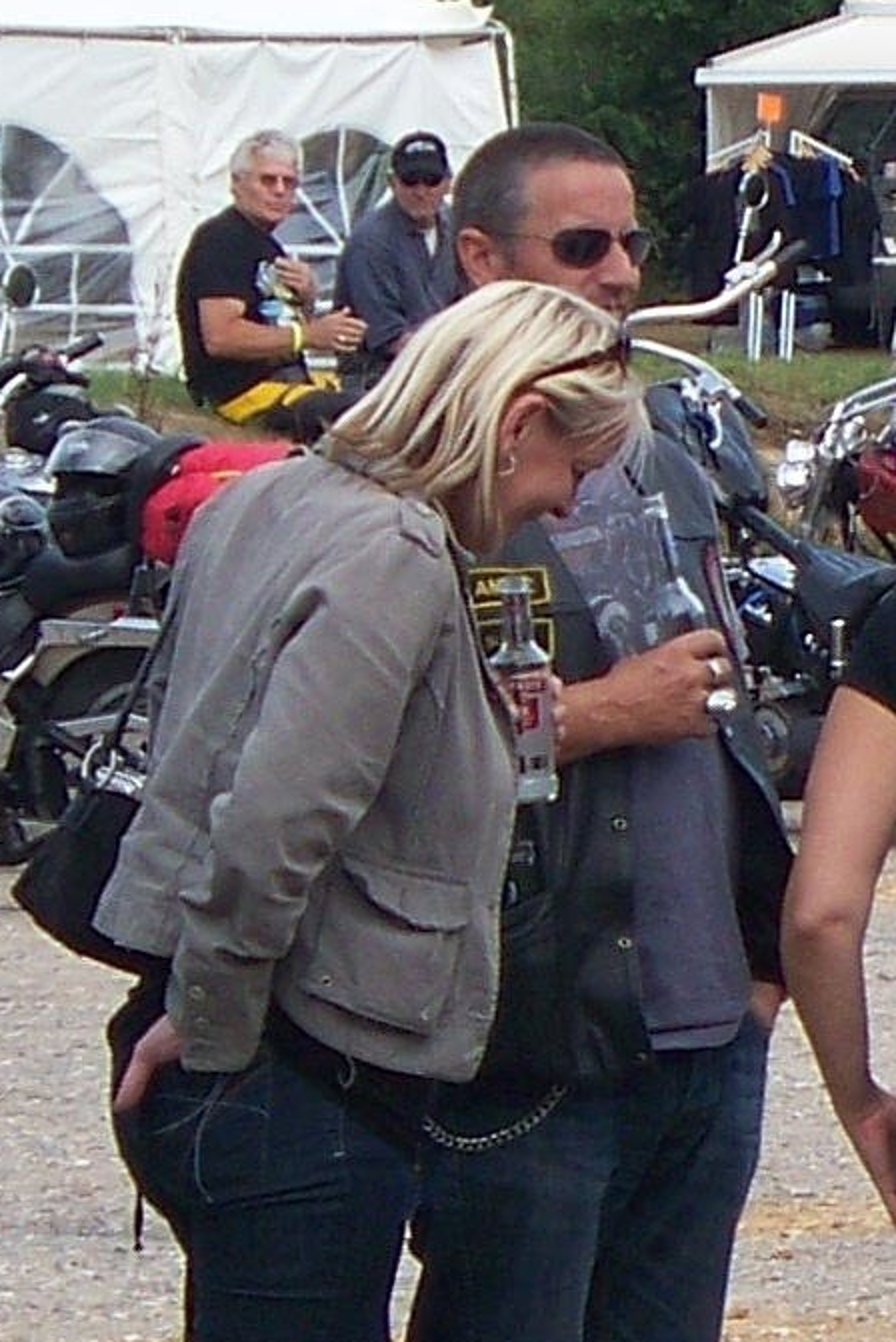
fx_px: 14096
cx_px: 1666
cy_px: 756
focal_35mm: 378
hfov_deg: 3.6
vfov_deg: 5.5
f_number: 3.1
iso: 64
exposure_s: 1/400
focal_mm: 12.89
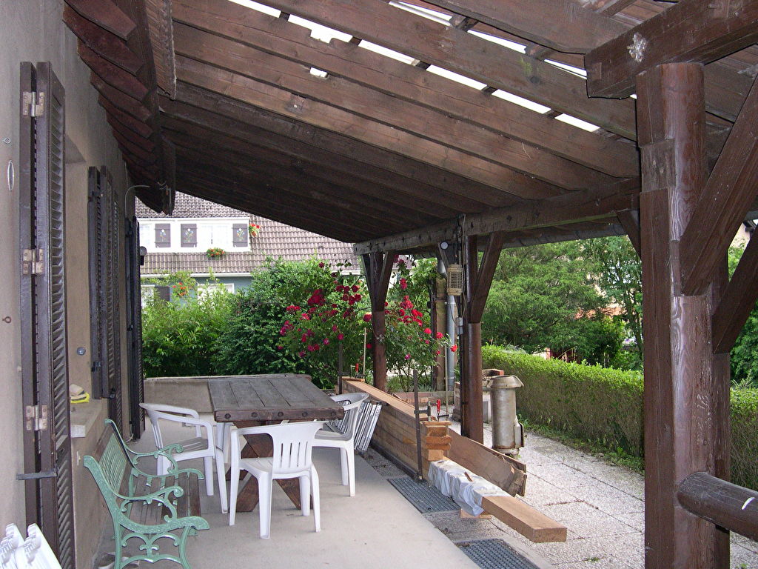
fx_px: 832
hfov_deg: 49.0
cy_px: 284
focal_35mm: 38
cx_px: 379
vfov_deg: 37.7
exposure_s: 1/60
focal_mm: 8
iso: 400
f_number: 2.8
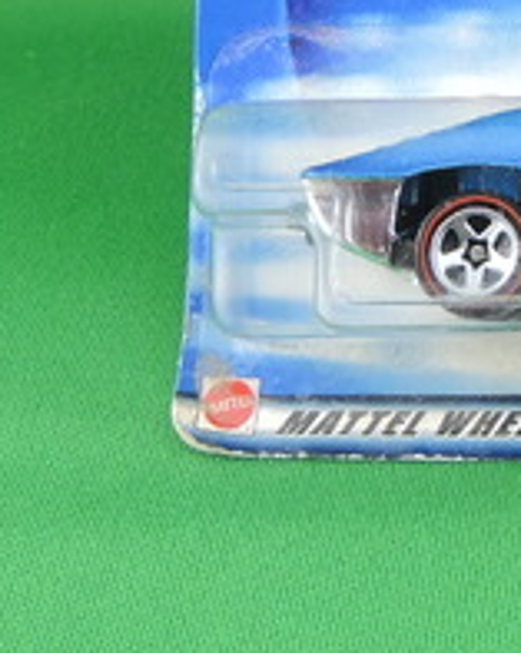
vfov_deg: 15.8
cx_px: 772
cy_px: -239
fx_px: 2222
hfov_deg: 12.7
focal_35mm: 115
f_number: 3.5
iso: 160
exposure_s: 1/30
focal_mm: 5.4
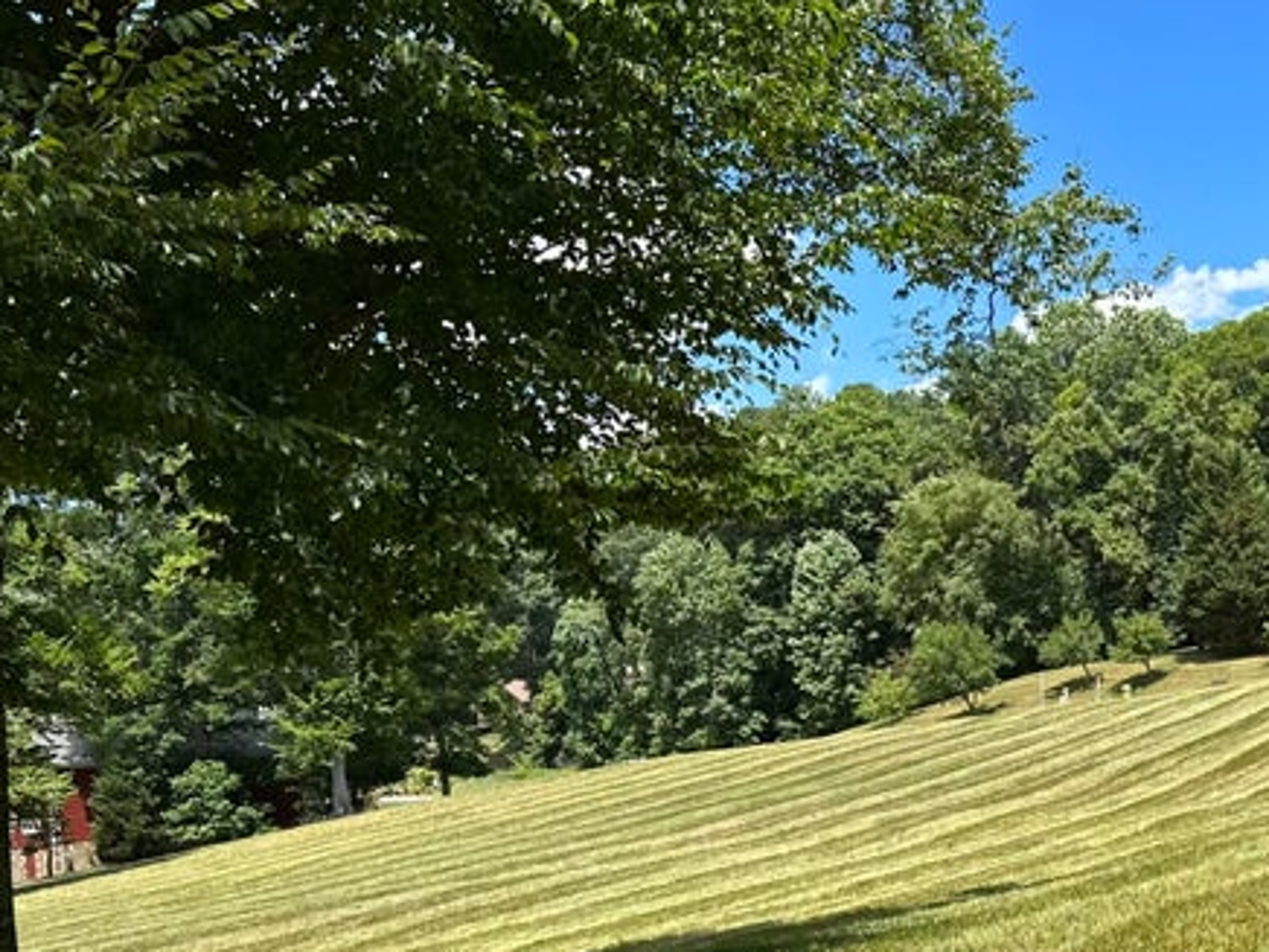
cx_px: 1171
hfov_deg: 37.5
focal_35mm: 47
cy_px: 763
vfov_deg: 30.1
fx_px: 1723
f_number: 1.78
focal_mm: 6.86
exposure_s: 1/2469
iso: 80
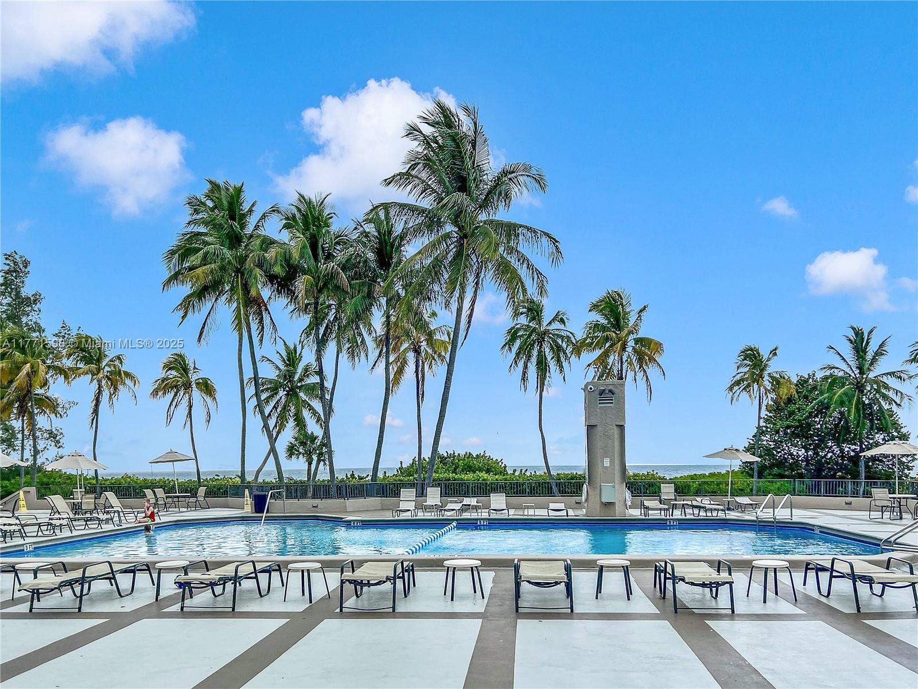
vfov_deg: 53.1
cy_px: 344
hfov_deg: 67.3
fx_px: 690
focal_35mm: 26
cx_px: 459
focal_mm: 5.7
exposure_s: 1/2571
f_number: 1.5
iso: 50
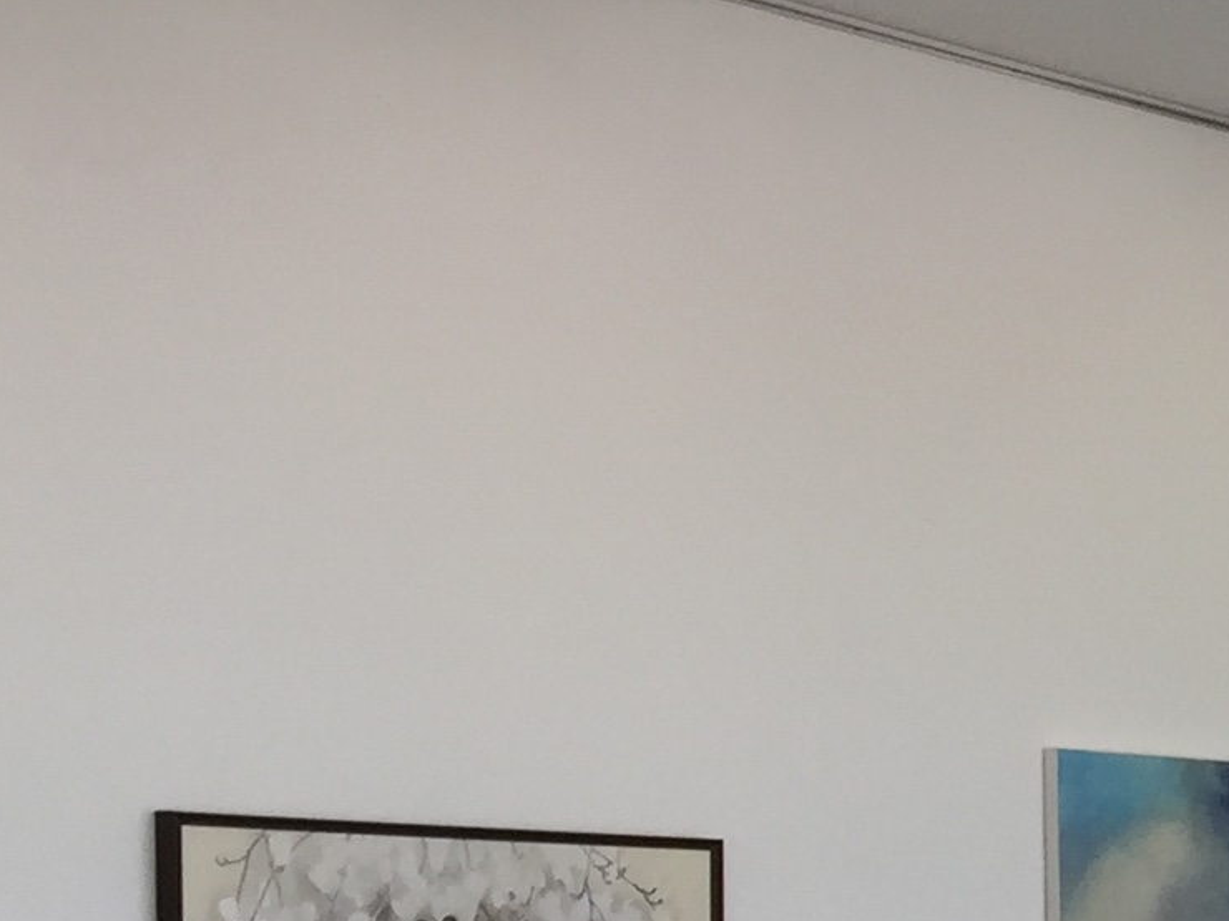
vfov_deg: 11.3
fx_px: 4544
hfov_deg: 13.1
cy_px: 1191
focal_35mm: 128
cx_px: 2543
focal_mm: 4.15
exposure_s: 1/204
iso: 32
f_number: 2.2
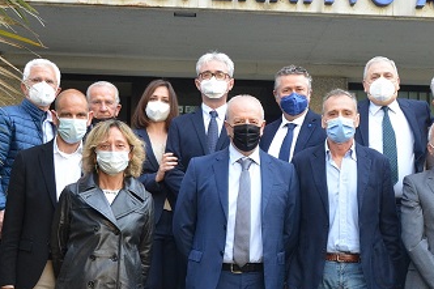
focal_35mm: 82
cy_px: 160
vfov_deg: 16.6
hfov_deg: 24.6
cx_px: 297
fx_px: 988
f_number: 6.3
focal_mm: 28
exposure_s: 1/160
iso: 800
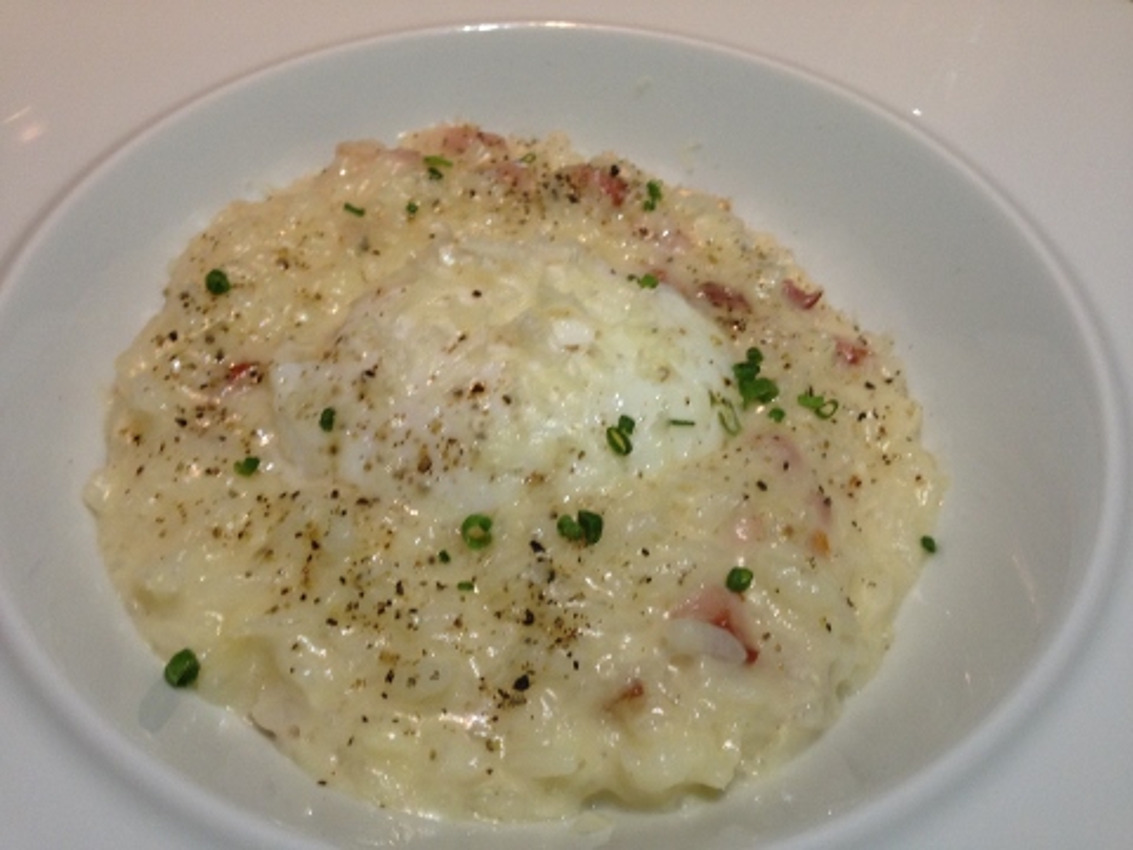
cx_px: 566
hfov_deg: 55.4
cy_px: 425
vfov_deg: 42.9
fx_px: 1080
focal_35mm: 33
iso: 100
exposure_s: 1/20
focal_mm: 4.12
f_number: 2.4
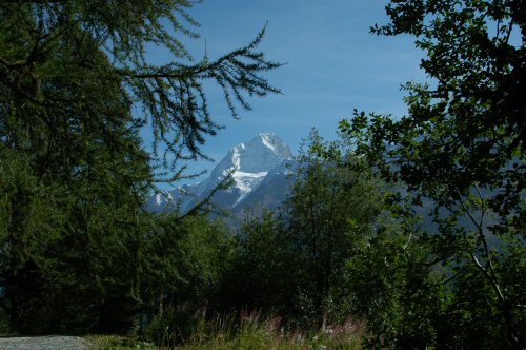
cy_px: 175
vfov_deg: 31.8
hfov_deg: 46.5
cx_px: 263
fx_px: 613
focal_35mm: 42
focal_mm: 28
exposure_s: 1/800
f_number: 8
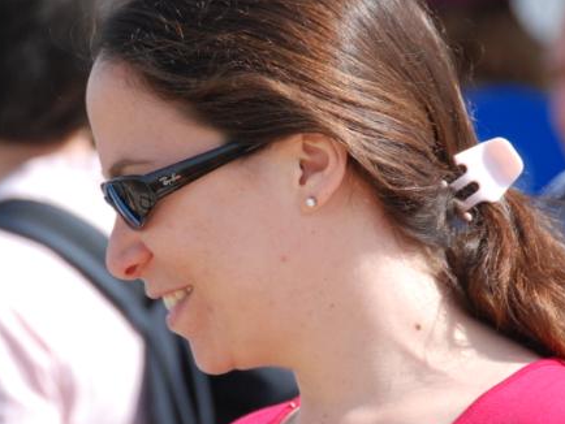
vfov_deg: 3.5
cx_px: 259
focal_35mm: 426
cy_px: 214
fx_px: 6957
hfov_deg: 4.7
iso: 800
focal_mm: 200
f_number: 5.6
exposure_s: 1/1500
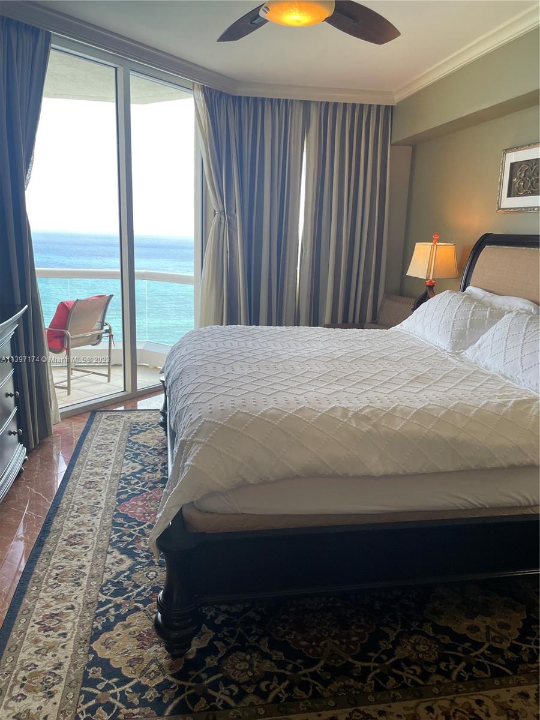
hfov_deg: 53.1
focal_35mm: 26
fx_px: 541
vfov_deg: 67.3
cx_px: 270
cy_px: 360
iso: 64
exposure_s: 1/120
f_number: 1.6
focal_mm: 4.2
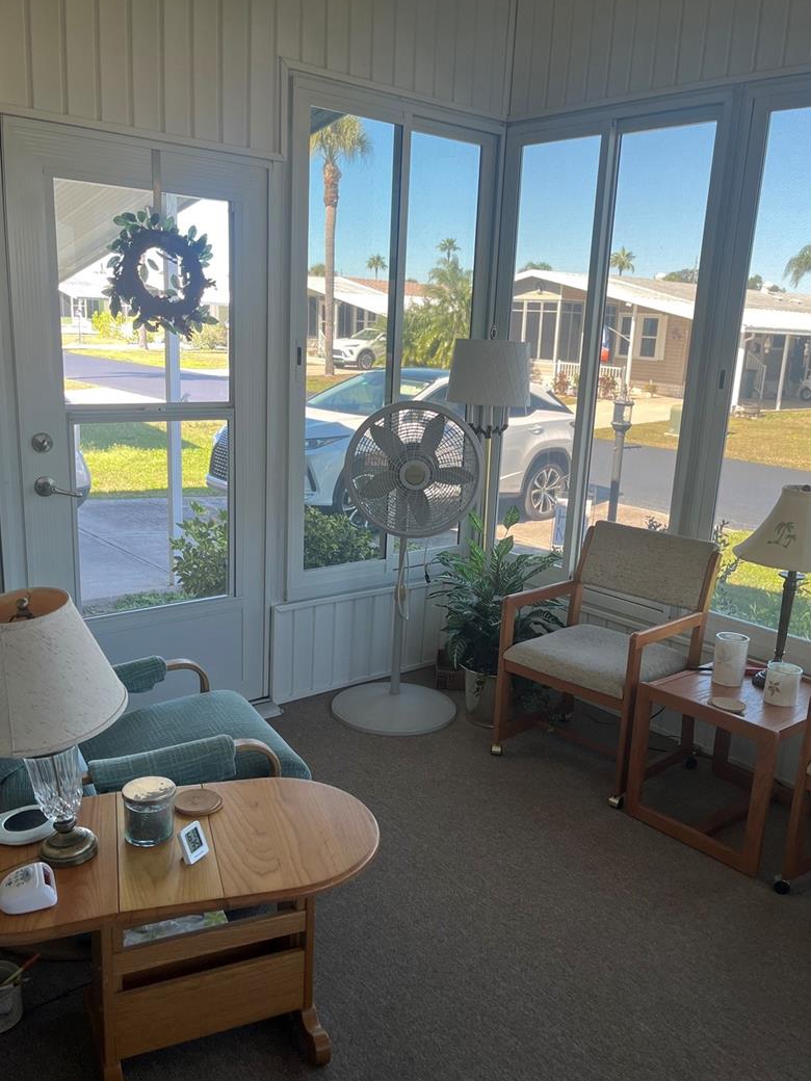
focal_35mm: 30
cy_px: 580
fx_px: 937
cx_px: 435
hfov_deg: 46.8
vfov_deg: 59.9
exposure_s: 1/122
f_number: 1.6
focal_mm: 5.1
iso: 50
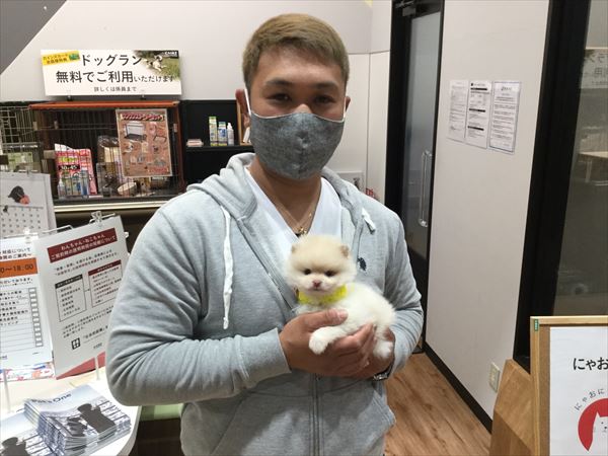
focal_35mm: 31
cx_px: 304
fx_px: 544
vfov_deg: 45.4
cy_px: 228
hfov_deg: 58.4
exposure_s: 1/30
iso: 40
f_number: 2.4
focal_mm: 3.3
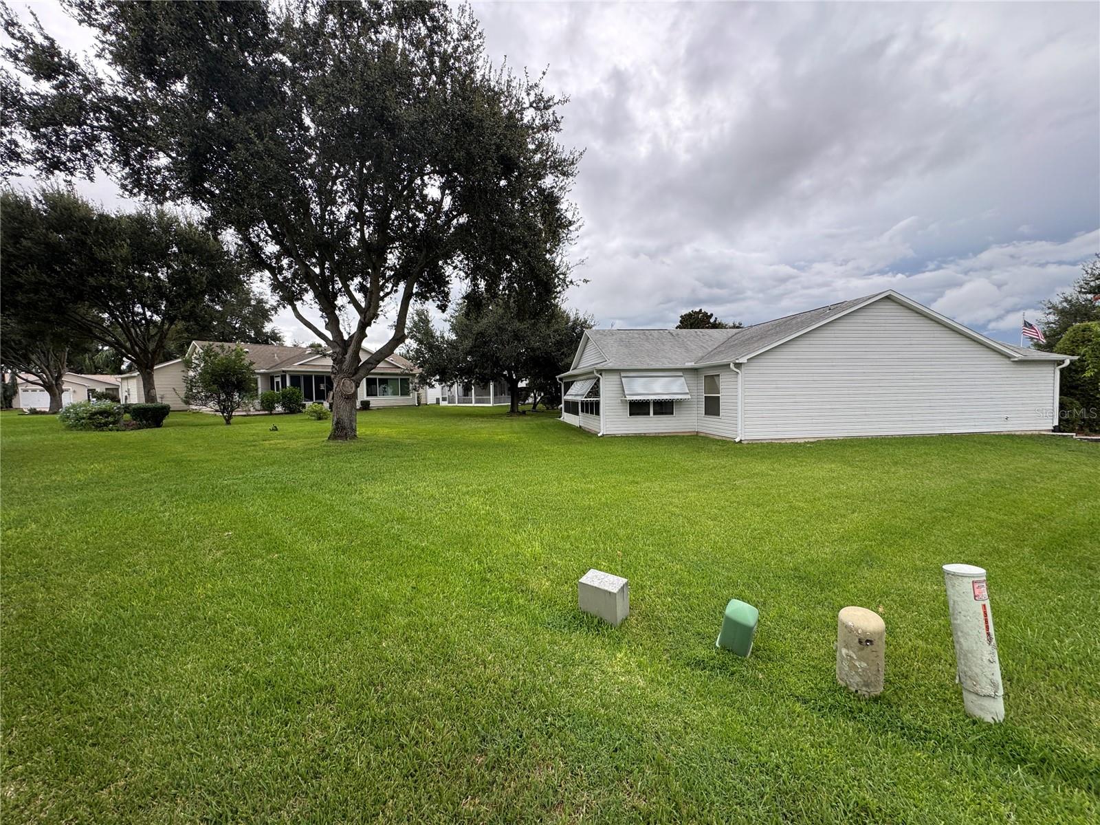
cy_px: 412
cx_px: 550
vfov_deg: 85.7
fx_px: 445
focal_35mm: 14
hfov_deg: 102.1
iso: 40
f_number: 2.2
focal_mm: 2.22
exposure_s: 1/274
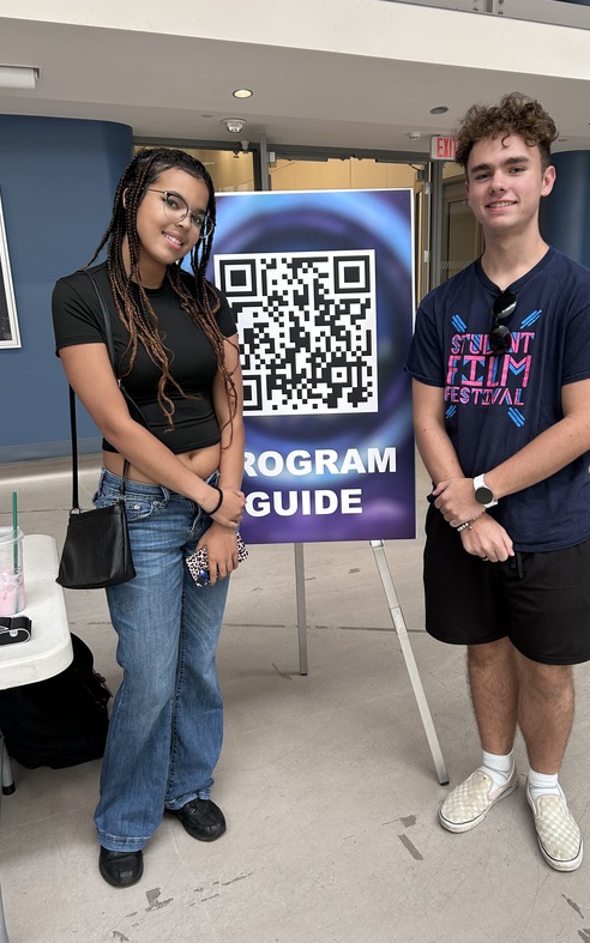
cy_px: 473
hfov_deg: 44.5
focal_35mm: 28
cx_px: 324
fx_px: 720
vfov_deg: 66.5
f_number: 1.5
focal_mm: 5.7
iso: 100
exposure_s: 1/120
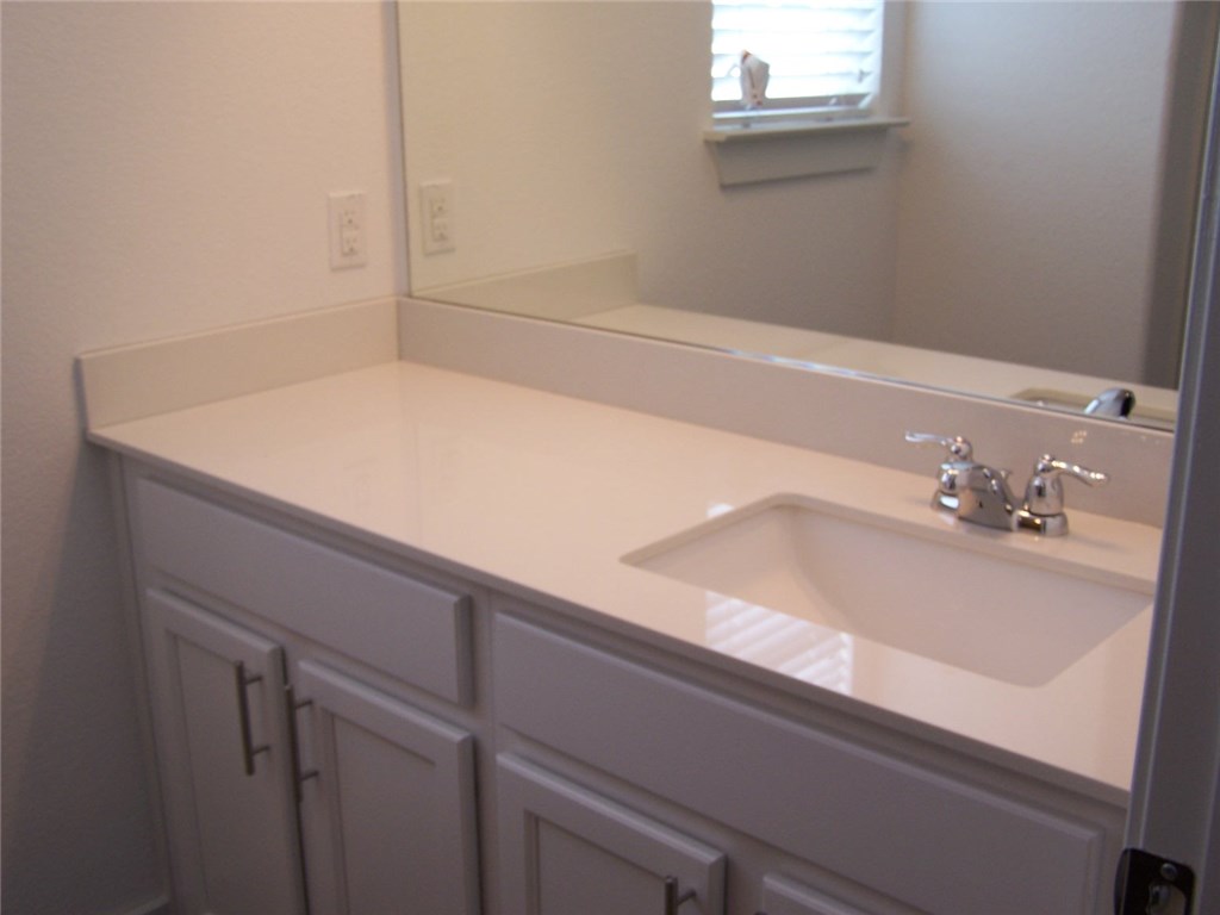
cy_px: 458
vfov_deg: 37.7
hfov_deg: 49.0
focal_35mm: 38
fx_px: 1339
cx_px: 610
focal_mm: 6.3
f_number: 2.8
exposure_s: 1/10
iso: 80
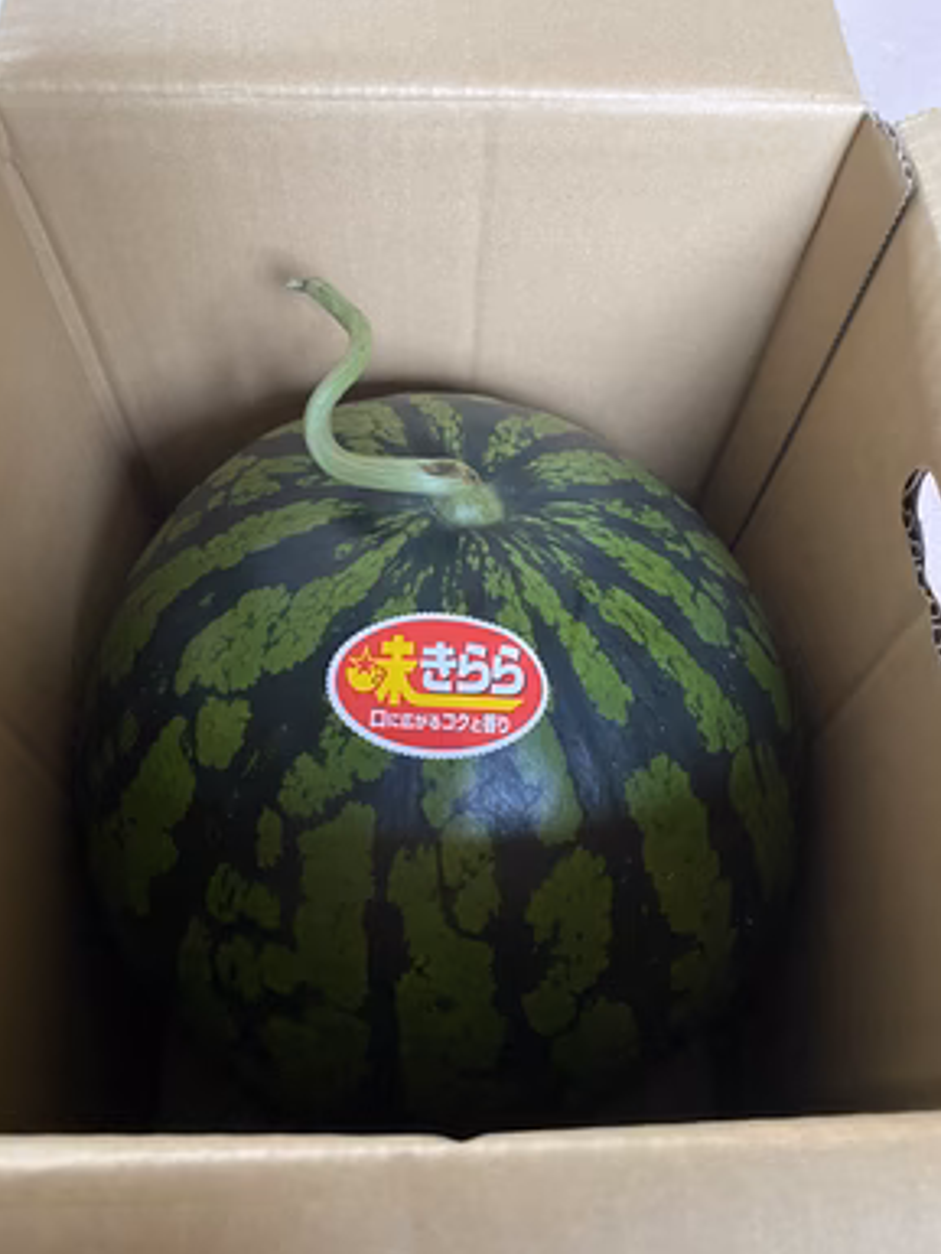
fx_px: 978
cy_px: 616
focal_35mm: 27
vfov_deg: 65.3
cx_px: 456
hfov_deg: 51.4
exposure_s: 1/30
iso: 640
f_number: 1.8
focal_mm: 4.25
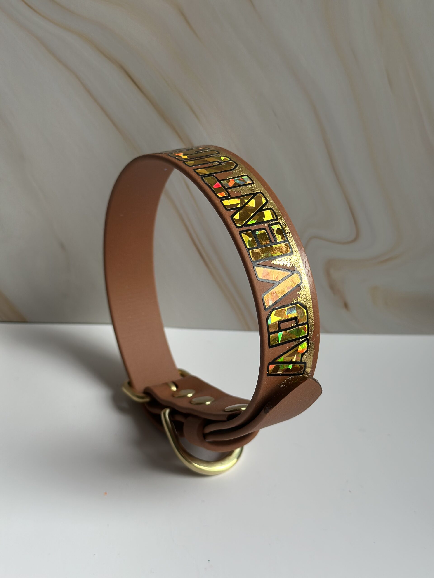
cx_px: 217
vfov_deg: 39.7
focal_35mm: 48
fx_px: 802
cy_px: 289
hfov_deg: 30.3
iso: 80
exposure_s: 1/255
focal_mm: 6.86
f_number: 1.78
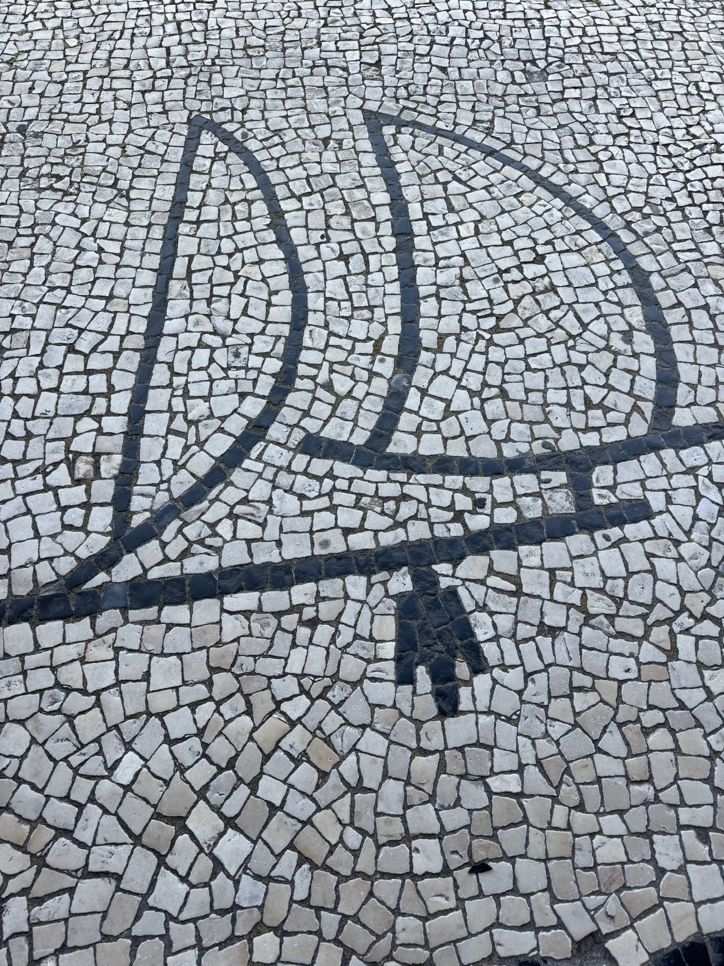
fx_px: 669
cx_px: 362
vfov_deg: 71.6
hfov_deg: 56.8
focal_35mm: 24
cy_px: 483
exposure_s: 1/651
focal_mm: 6.76
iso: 80
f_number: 1.78
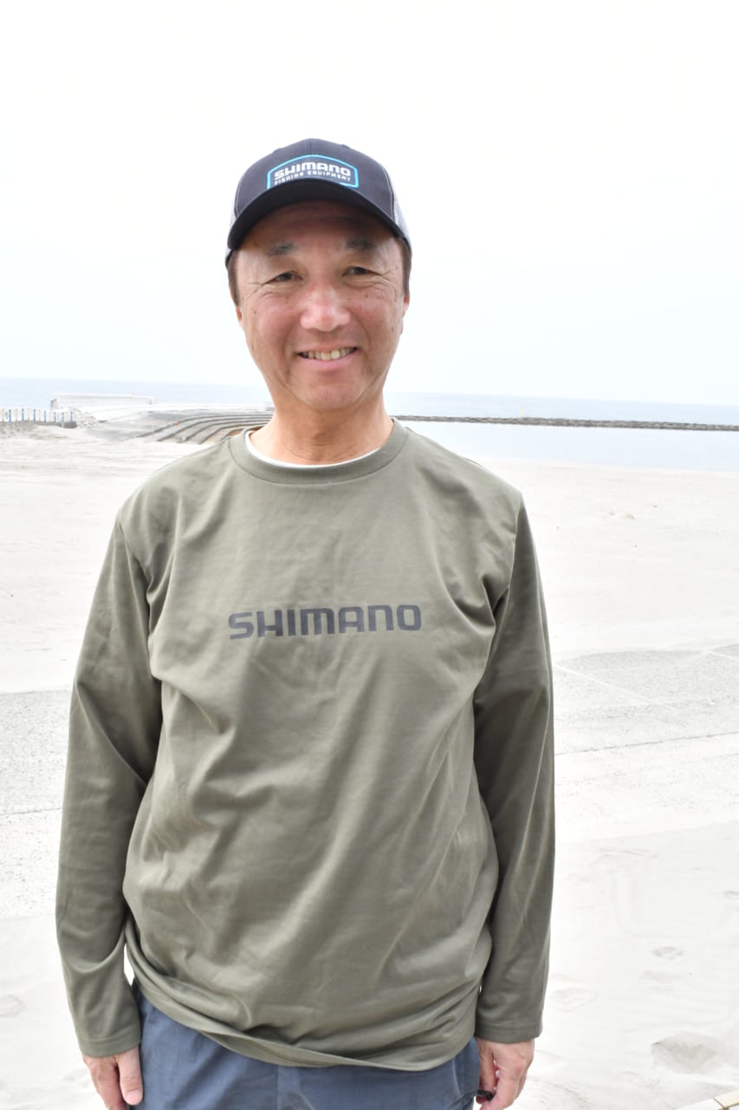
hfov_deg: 38.9
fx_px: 1047
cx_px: 370
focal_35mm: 34
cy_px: 555
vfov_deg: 55.8
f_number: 22
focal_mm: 23
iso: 800
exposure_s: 1/100
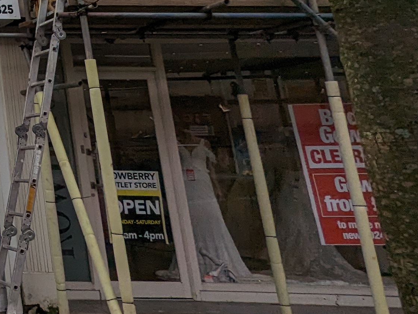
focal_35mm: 58
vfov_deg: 23.7
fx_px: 700
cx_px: -304
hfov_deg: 22.4
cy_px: -27
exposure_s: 1/3717
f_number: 2.2
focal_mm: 2.35
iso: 51
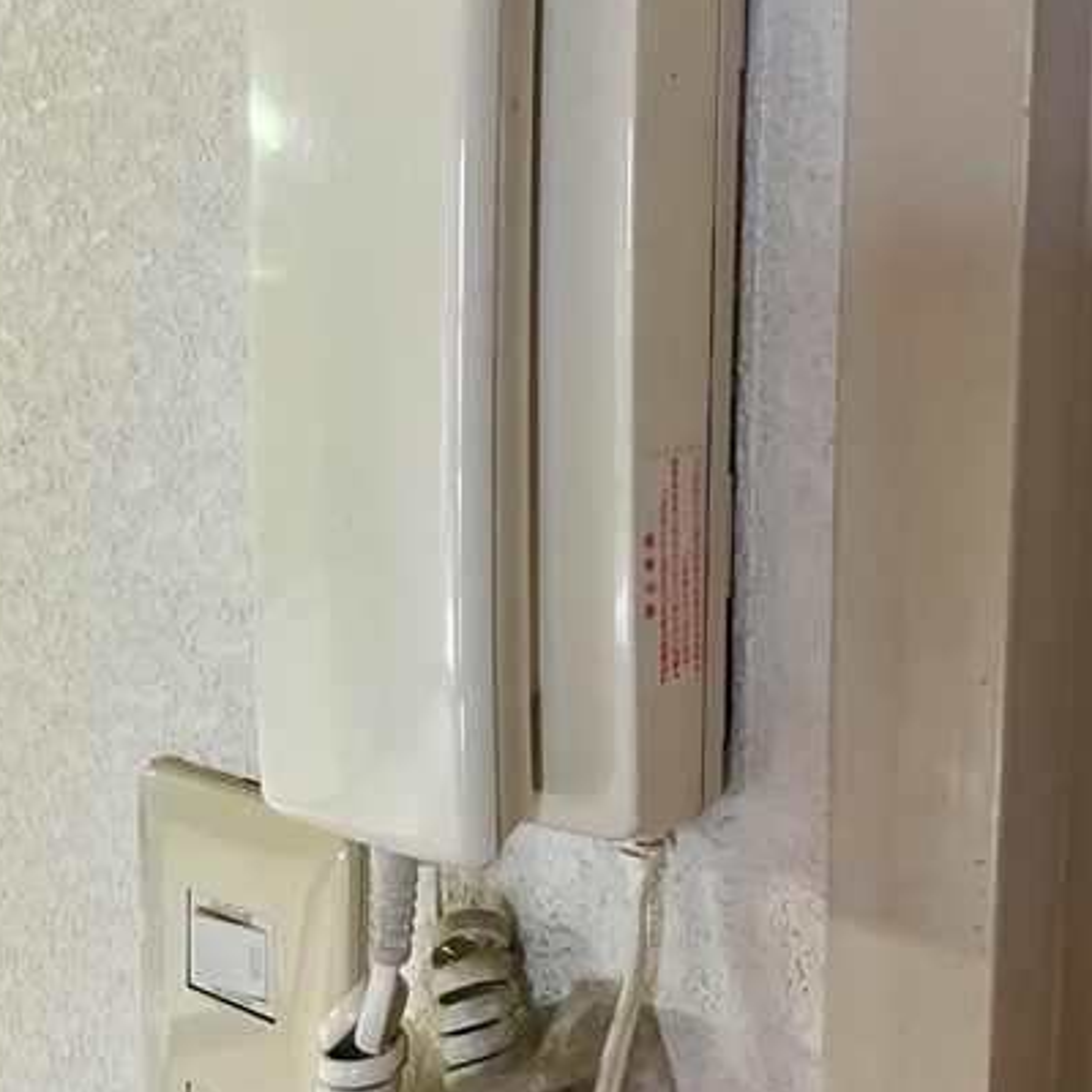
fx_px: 1677
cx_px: 519
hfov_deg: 36.1
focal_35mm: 47
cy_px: 456
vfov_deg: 36.0
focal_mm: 3.99
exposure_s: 1/33
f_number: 1.8
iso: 400
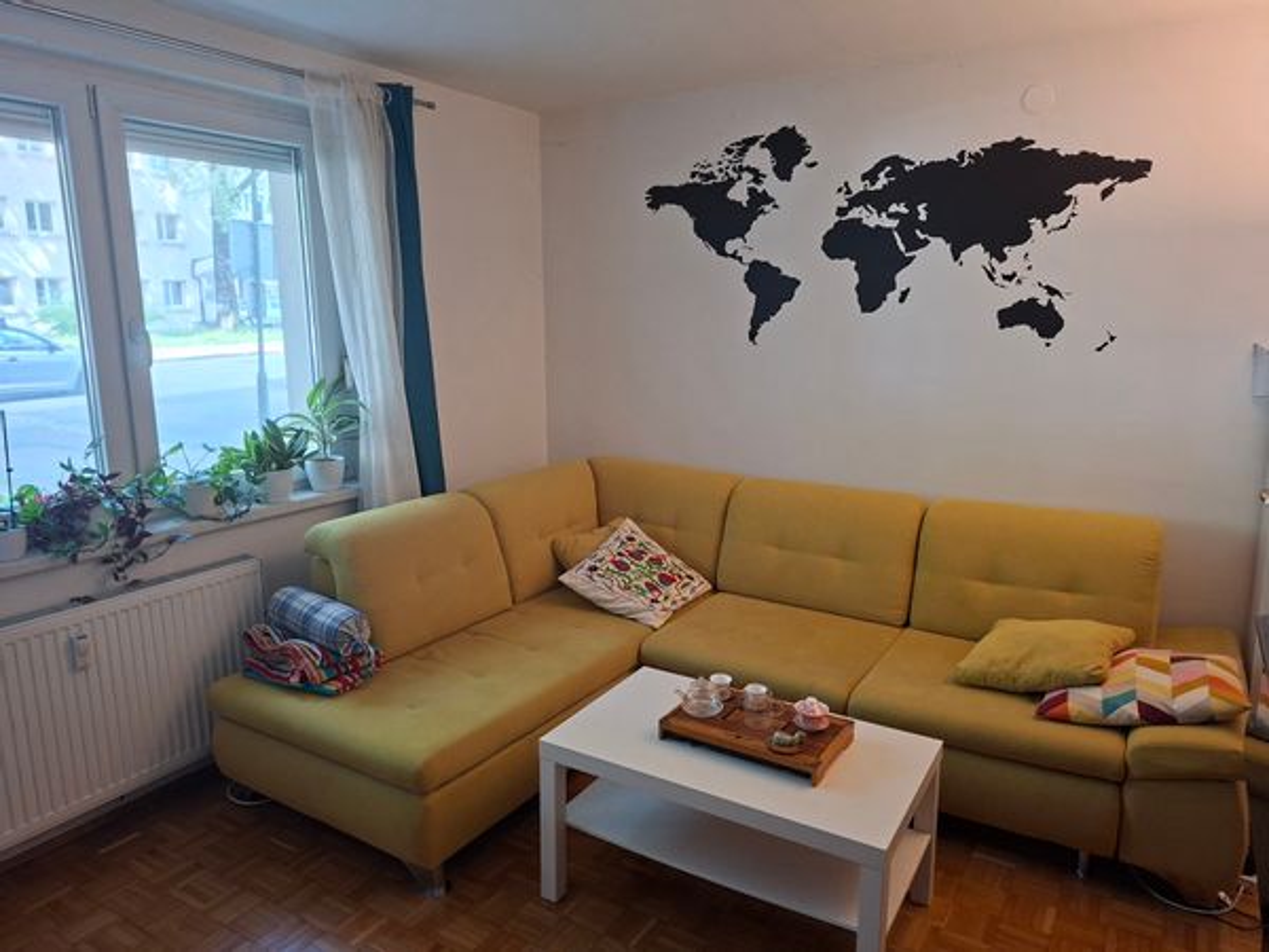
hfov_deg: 73.9
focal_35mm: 23
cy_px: 476
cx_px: 634
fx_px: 843
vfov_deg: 58.9
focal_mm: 5.54
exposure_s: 1/100
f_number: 1.8
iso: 320
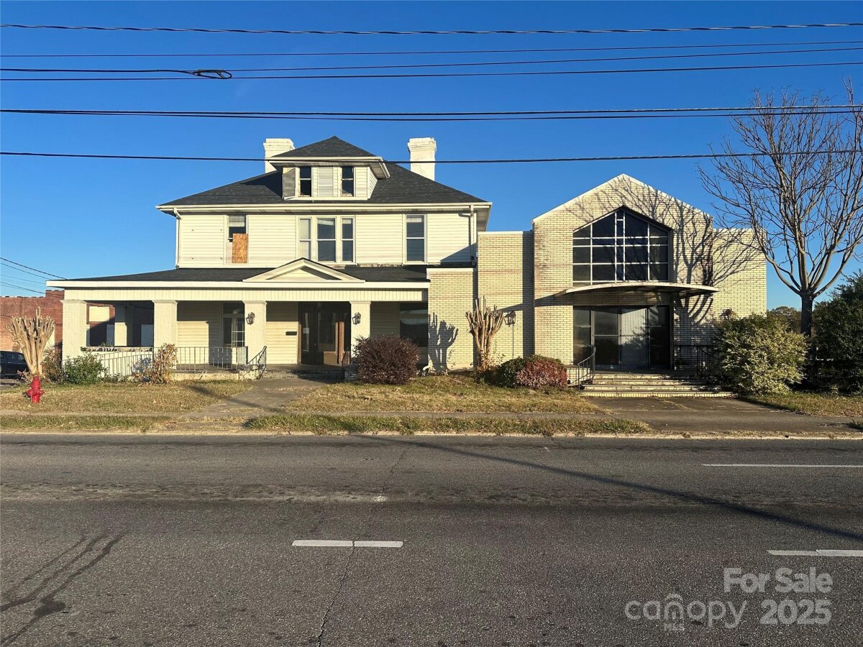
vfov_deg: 56.8
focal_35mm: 24
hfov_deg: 71.6
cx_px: 432
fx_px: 598
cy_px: 324
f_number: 1.78
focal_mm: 6.86
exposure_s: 1/4762
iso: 80
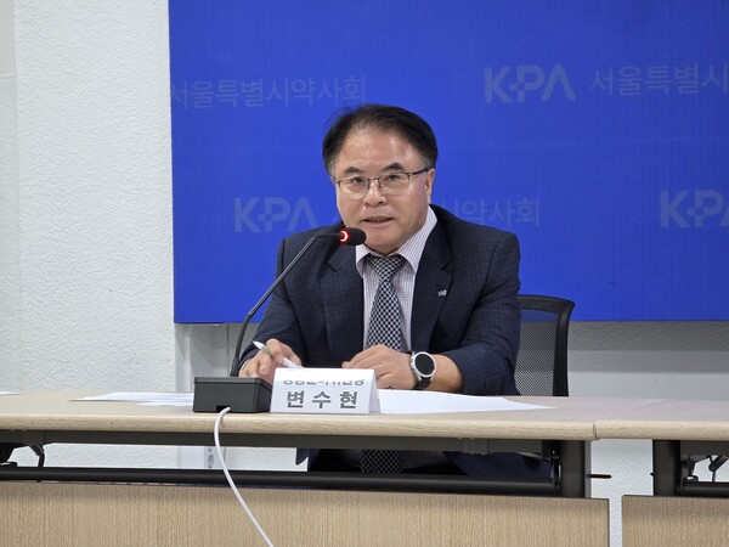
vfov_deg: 12.9
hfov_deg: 17.1
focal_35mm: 115
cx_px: 364
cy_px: 274
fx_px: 2422
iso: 400
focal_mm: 18.6
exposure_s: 1/60
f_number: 3.4
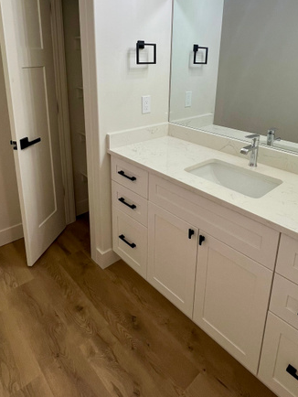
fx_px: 264
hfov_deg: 58.9
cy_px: 134
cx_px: 155
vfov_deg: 71.8
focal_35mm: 23
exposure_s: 1/120
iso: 80
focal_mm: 1.57
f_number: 1.8
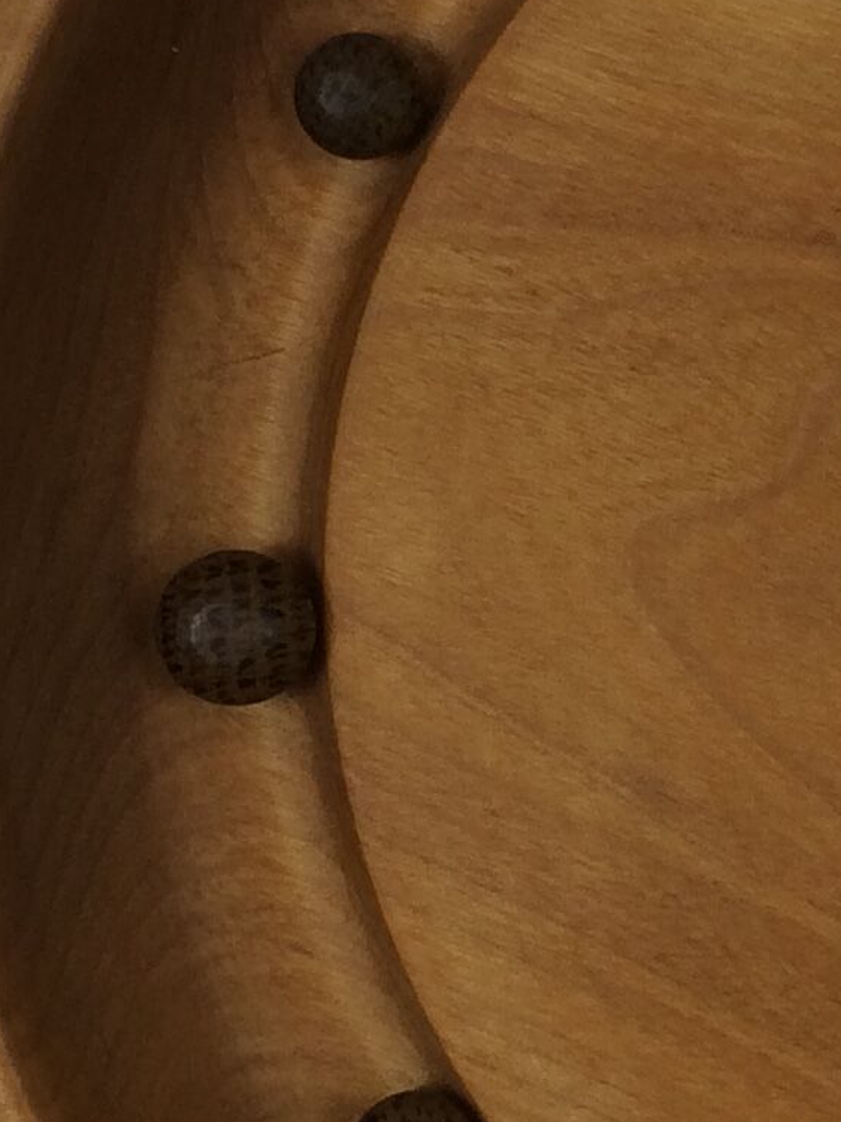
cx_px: 1319
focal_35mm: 126
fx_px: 4083
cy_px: 626
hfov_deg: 11.2
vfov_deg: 15.6
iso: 40
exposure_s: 1/33
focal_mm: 4.15
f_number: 2.2
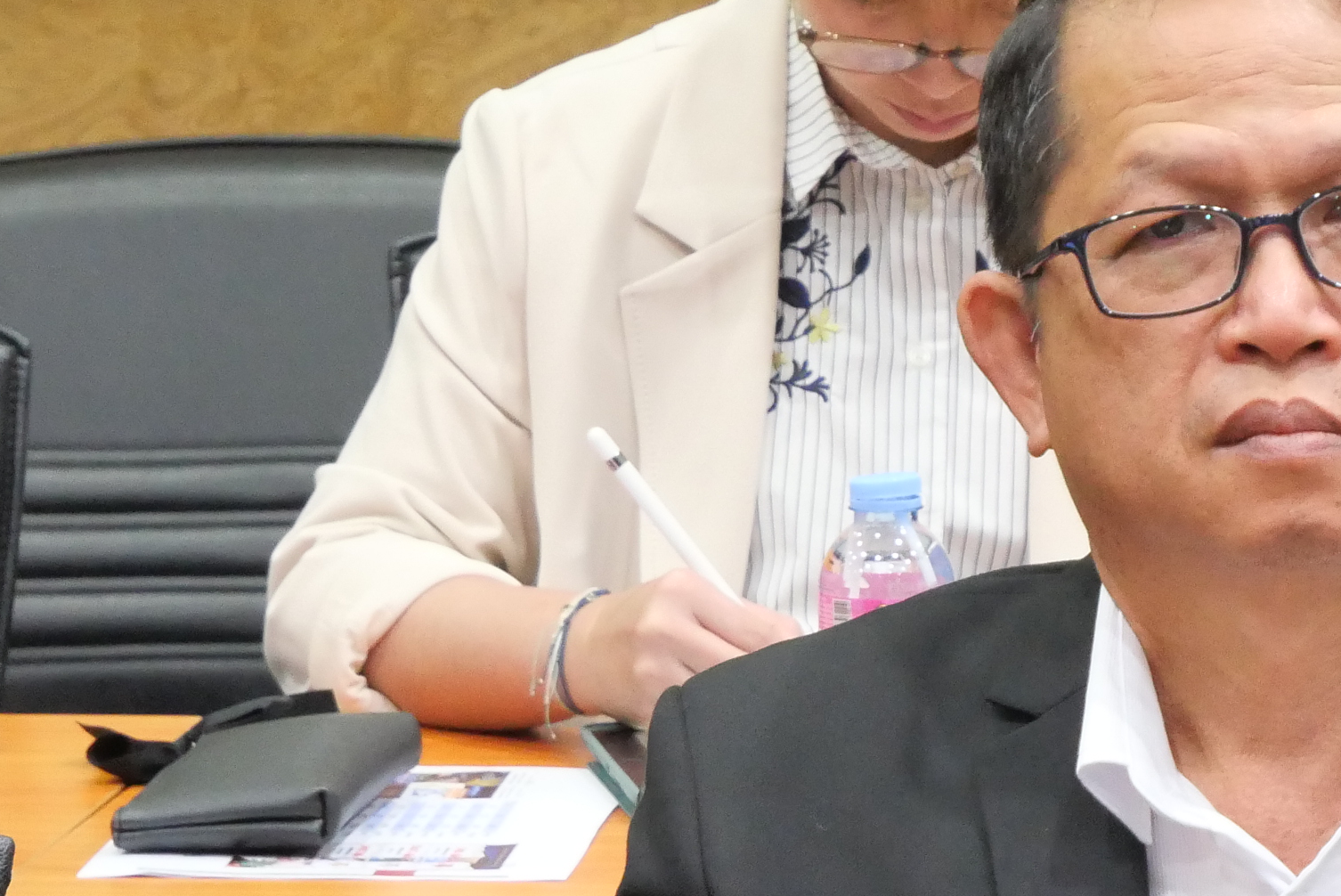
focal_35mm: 281
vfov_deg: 4.9
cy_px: 711
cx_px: 1288
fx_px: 10473
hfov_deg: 7.3
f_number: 5.6
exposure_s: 1/40
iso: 3200
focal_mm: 55
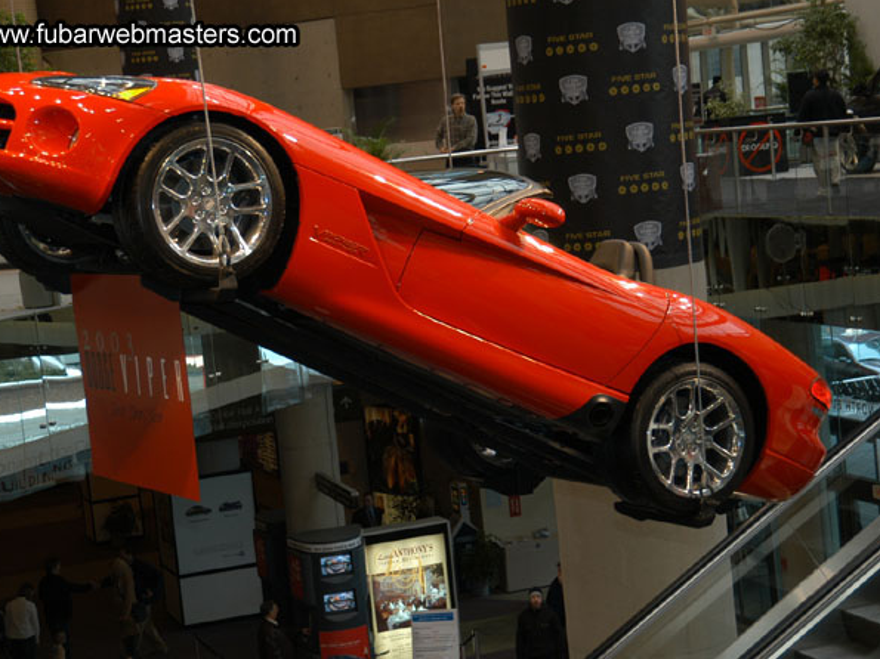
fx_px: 2084
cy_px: 330
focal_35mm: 82
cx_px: 419
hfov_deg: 23.8
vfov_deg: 18.0
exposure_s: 1/60
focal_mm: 50
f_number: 5
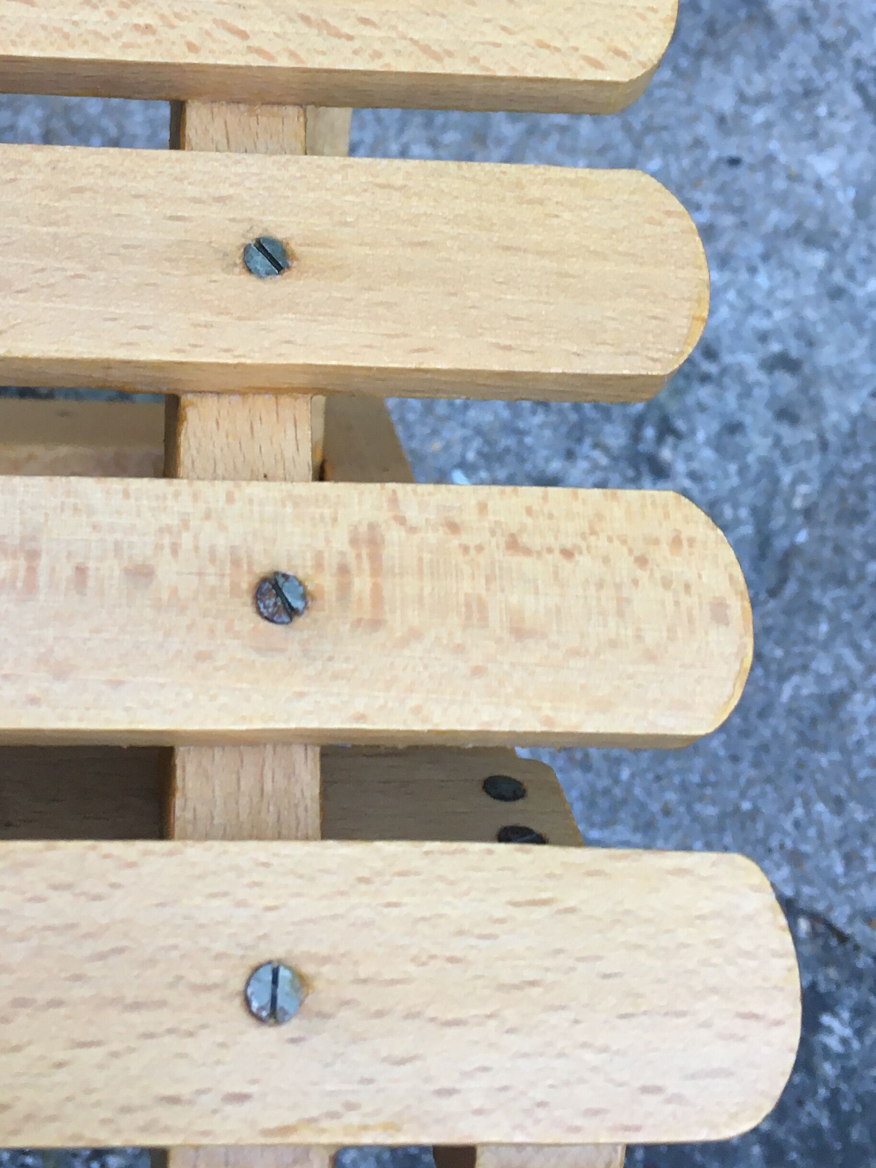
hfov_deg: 29.9
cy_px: 377
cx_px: 261
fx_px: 1620
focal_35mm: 48
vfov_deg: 39.1
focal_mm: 4.15
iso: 64
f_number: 2.2
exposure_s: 1/33
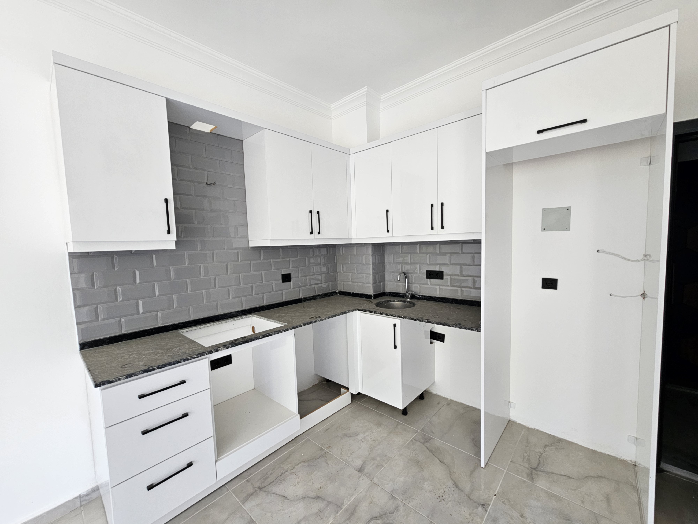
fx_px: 262
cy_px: 262
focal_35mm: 13
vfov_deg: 89.9
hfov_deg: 106.2
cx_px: 349
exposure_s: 1/71
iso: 100
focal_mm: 2.2
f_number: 2.2
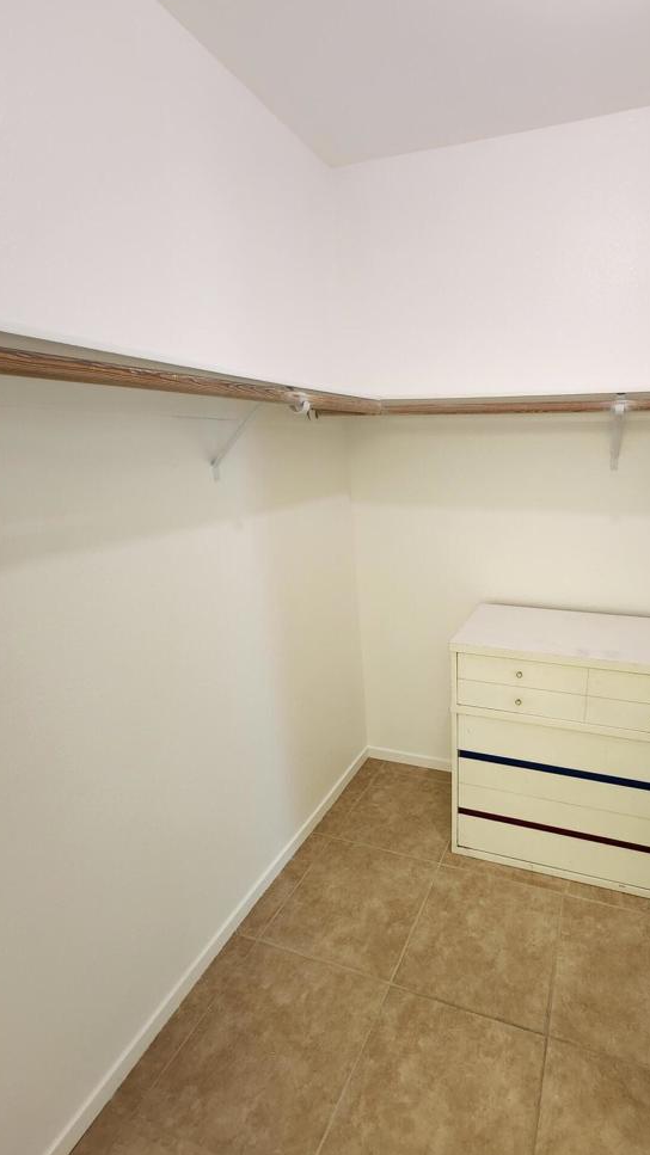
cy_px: 592
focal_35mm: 15
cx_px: 447
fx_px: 460
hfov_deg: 68.0
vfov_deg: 103.0
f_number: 2.2
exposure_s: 1/60
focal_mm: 2.2
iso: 200
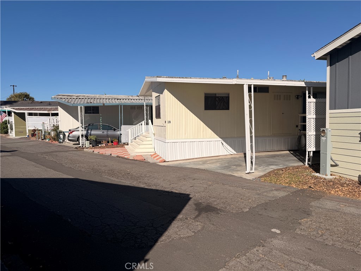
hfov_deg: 71.6
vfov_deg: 56.8
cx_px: 180
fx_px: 250
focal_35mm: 24
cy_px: 136
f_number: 1.78
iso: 80
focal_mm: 6.76
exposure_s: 1/10309
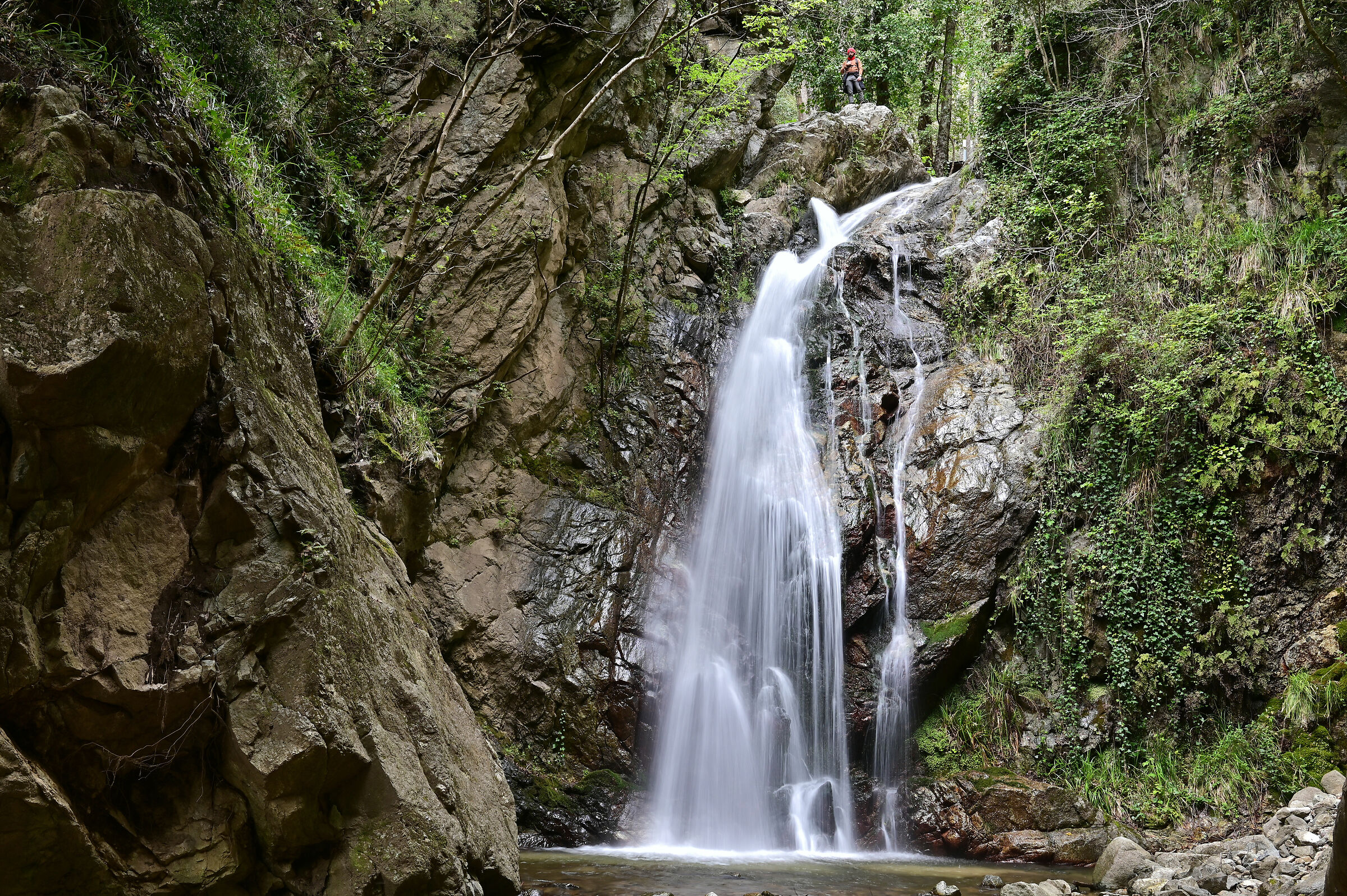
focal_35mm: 35
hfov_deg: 54.5
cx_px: 674
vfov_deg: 37.8
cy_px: 448
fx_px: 1309
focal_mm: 35
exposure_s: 1/5
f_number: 8
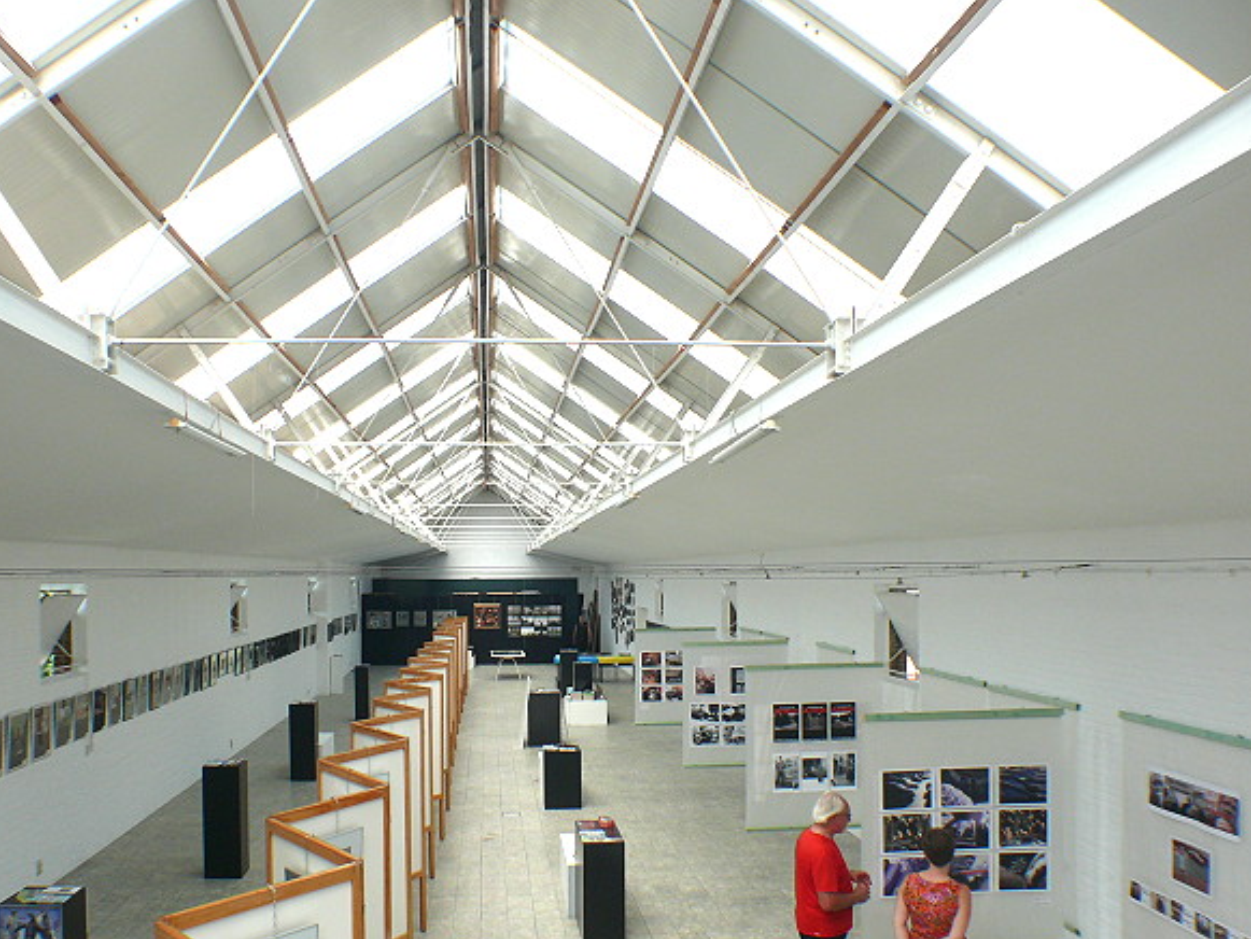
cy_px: 551
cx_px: 519
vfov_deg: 32.8
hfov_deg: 42.8
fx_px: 1590
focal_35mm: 44
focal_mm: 7.4
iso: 100
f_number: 4
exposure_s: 1/160
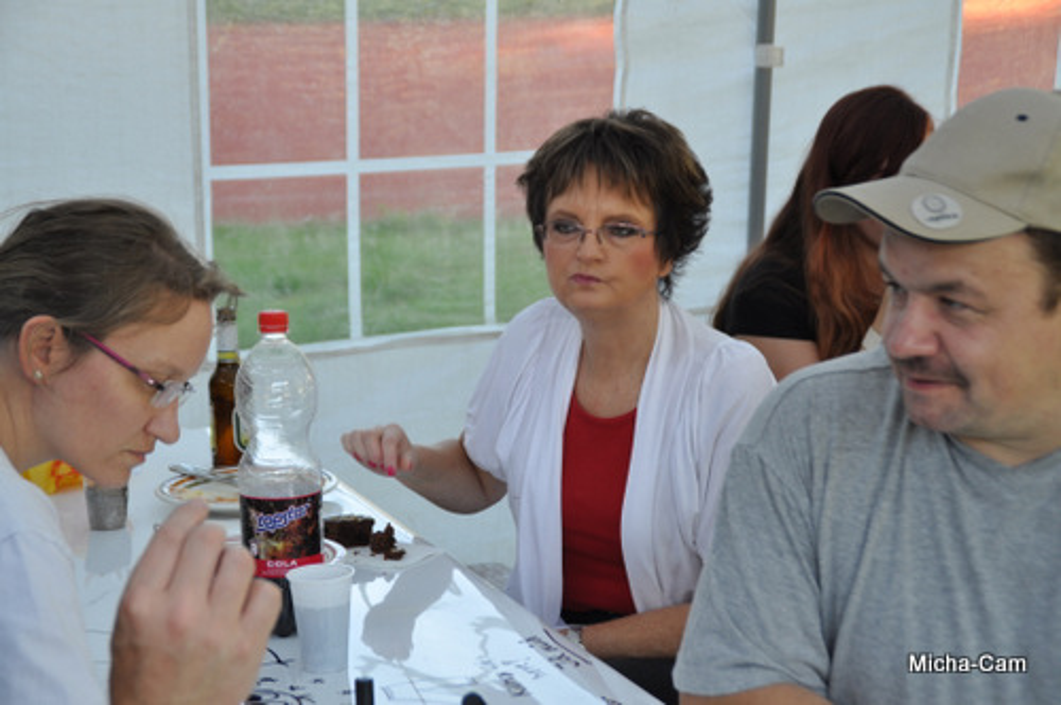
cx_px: 530
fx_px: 2208
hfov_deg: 27.0
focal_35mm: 75
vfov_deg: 18.1
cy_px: 352
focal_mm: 50
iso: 360
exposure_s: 1/125
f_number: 5.6
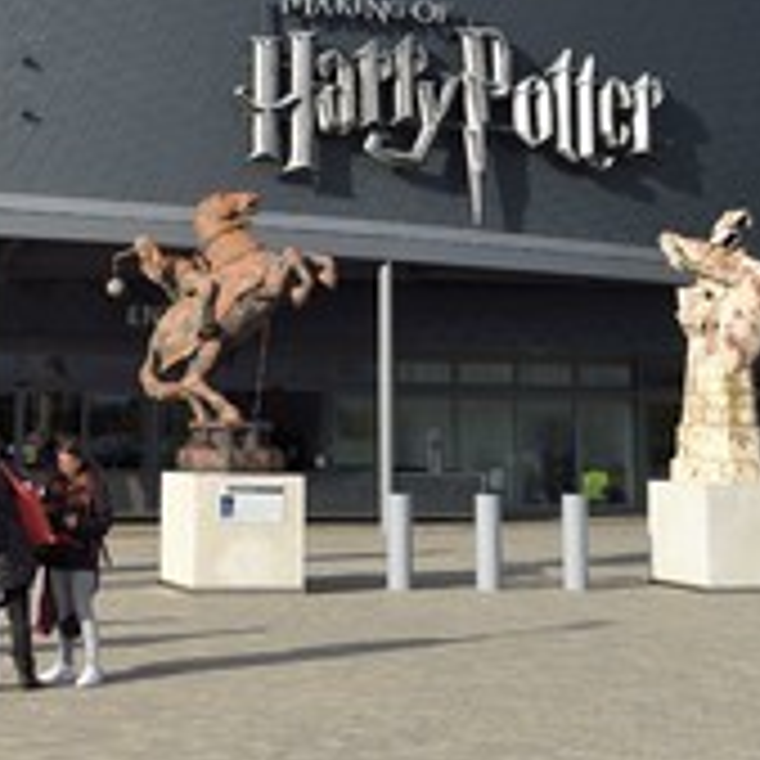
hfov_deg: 23.7
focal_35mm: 72
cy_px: 193
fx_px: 1788
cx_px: 166
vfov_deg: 23.8
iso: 200
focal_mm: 34
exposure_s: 1/250
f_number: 13
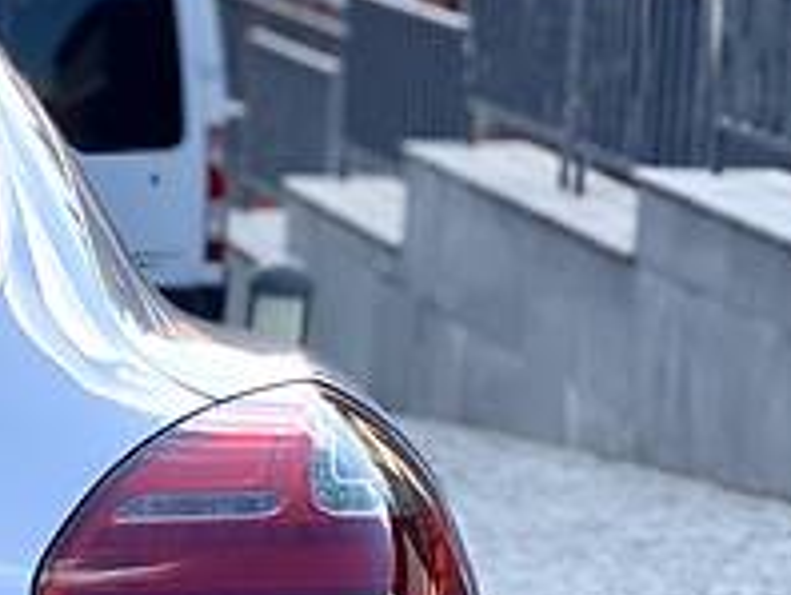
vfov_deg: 7.1
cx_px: -747
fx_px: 4804
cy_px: 575
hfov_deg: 8.9
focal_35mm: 210
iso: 16
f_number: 2.4
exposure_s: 1/261
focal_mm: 6
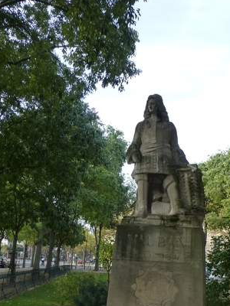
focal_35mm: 36
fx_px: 319
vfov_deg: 50.3
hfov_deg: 39.4
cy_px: 208
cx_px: 143
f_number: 4
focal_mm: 4.3
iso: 160
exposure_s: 1/200
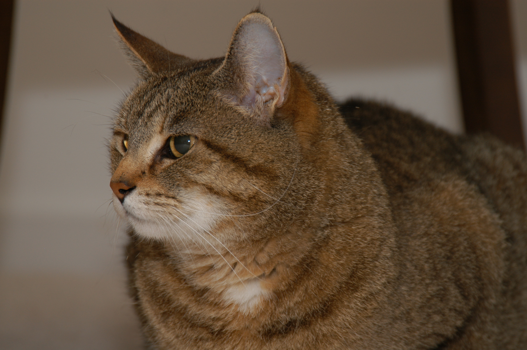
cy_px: 175
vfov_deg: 7.6
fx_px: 2633
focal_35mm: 180
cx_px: 264
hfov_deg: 11.4
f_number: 5.6
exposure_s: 1/60
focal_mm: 120
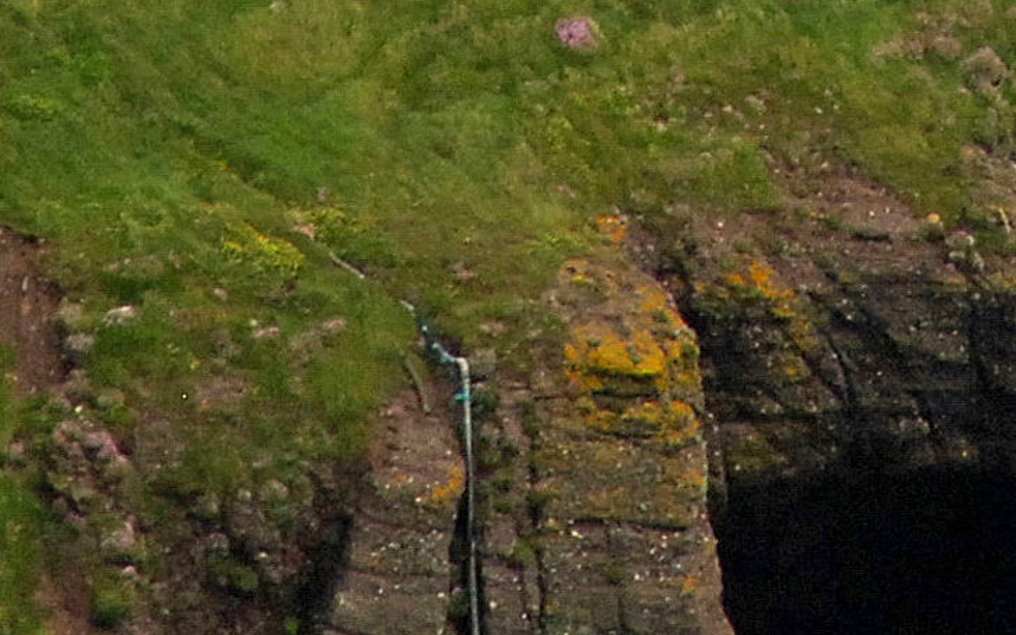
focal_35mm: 1073
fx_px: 29720
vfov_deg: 1.2
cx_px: 1023
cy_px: -1235
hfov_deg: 2.0
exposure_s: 1/1000
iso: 400
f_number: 8.5
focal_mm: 120
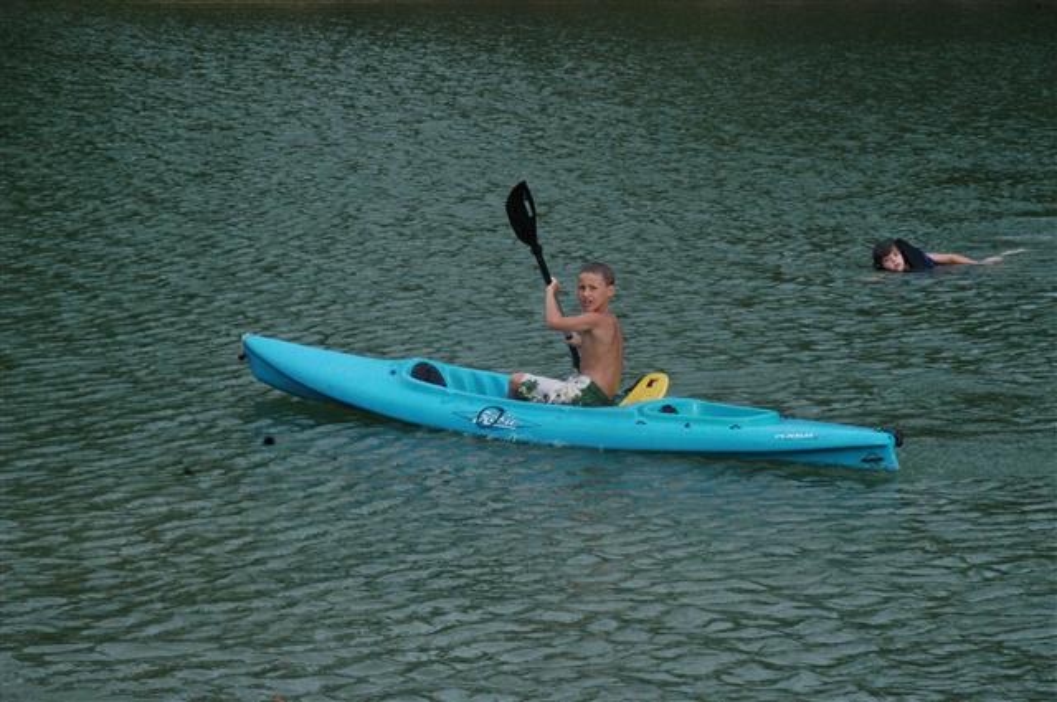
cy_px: 351
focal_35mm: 117
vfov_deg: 11.7
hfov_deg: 17.5
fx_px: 3431
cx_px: 528
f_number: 11
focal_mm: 78
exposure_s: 1/500
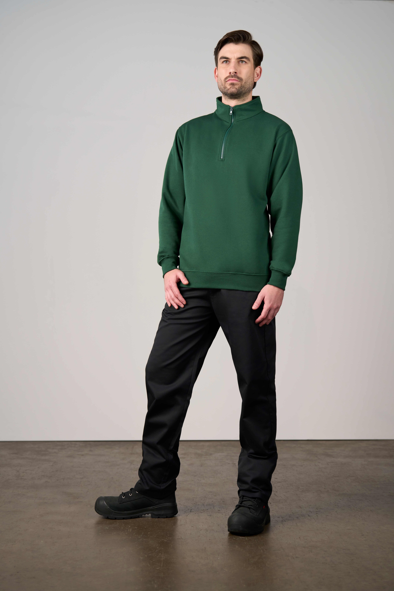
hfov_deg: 27.0
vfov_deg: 39.6
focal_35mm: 50
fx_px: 821
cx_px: 197
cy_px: 296
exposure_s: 1/160
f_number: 3.5
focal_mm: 50
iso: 500
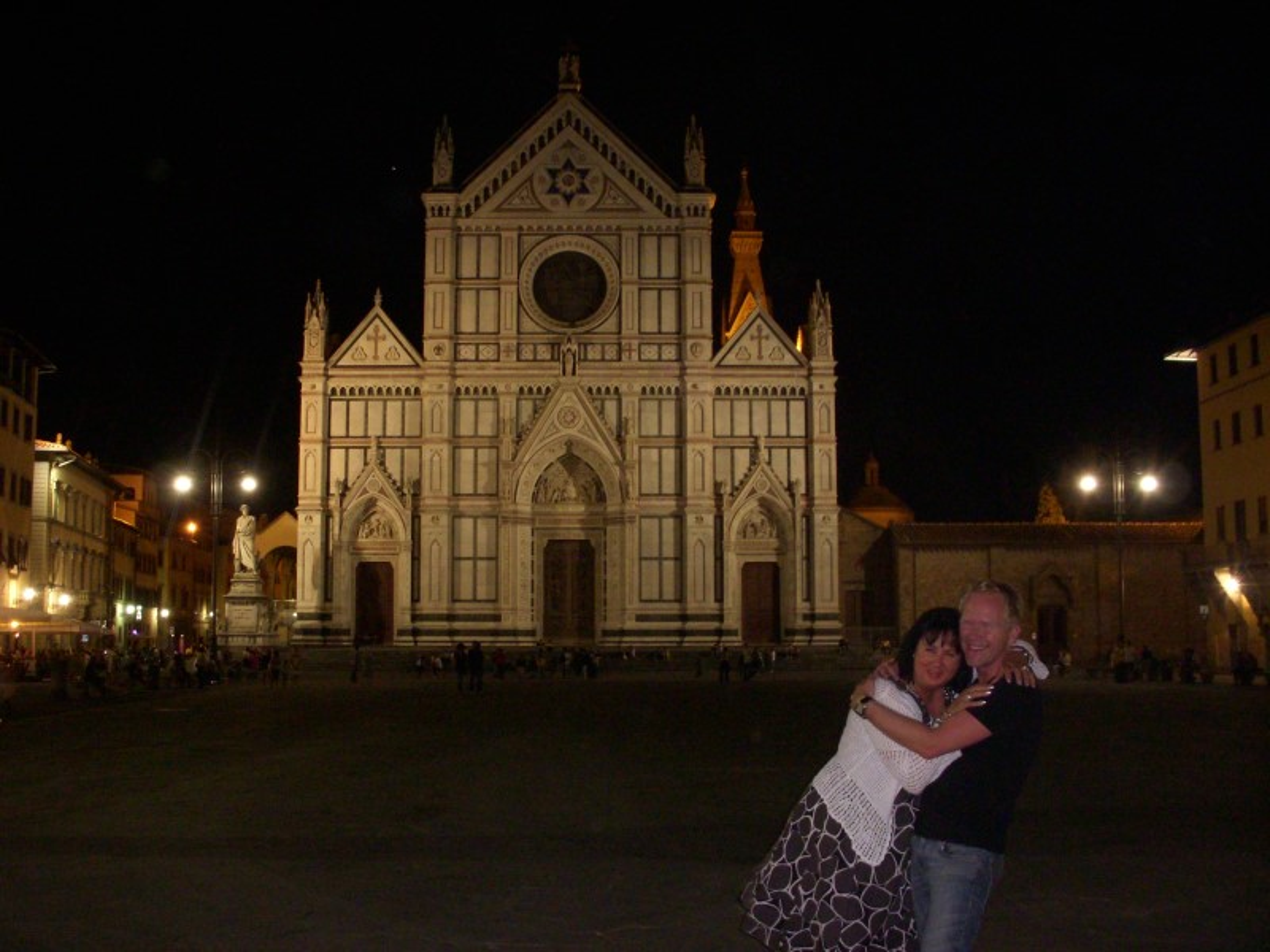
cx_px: 635
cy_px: 476
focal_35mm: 38
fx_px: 1394
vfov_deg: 37.7
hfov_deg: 49.0
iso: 400
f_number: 3.3
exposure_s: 1/10
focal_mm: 6.3
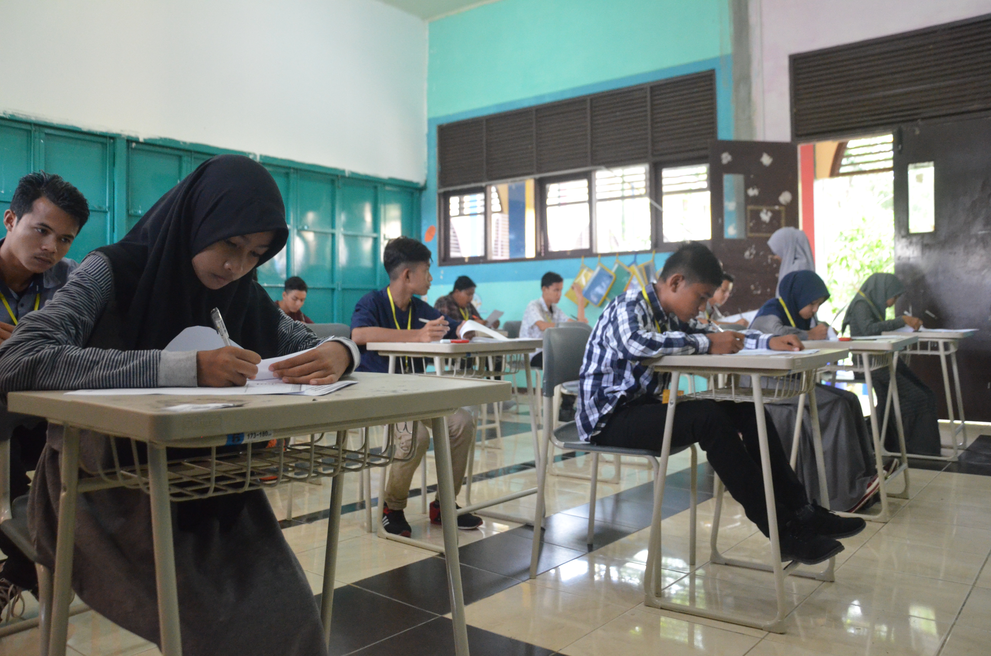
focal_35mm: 27
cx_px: 496
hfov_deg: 67.5
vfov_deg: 47.7
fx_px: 742
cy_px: 328
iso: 3200
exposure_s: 1/80
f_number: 4.5
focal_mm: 18
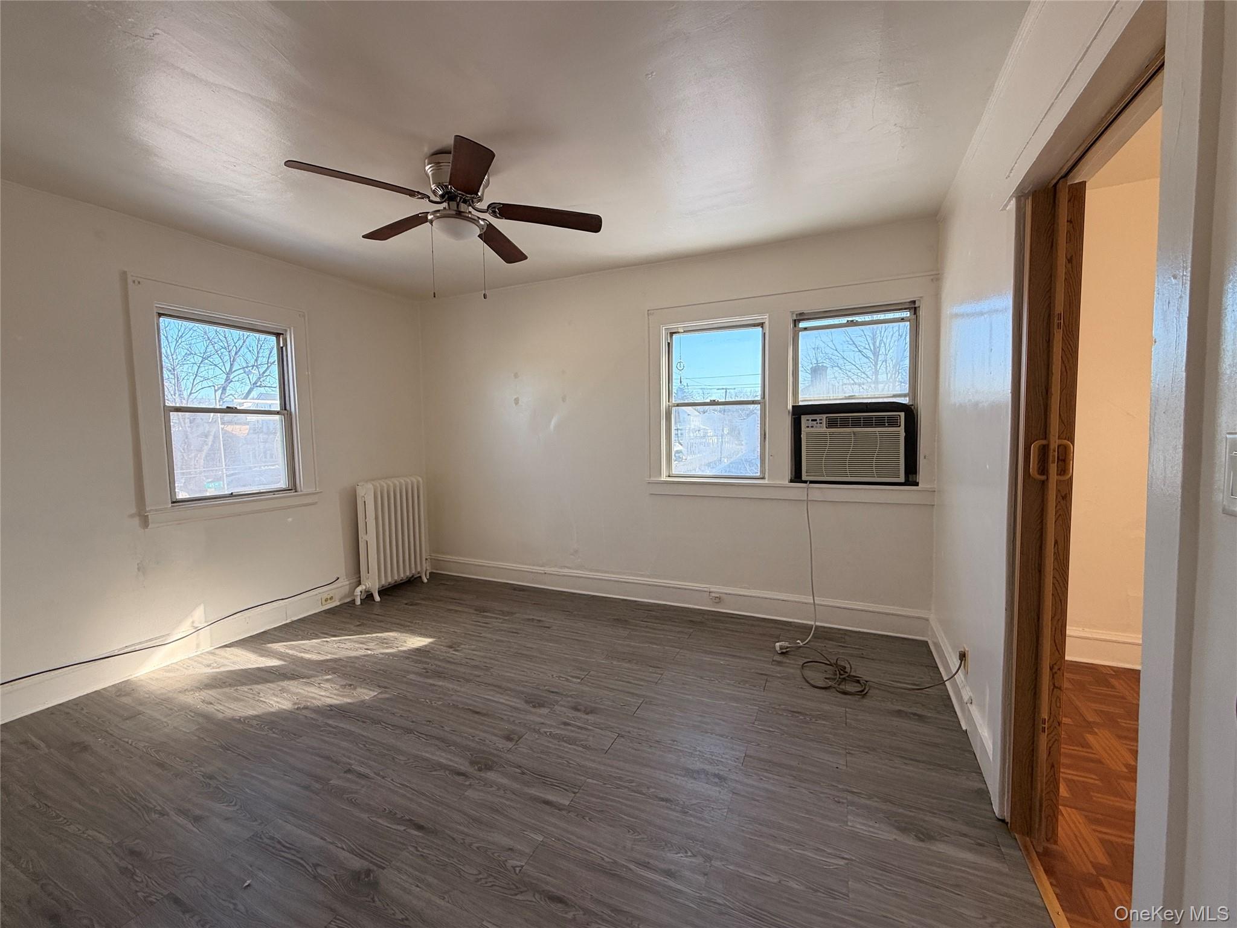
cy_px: 464
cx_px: 618
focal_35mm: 14
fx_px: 500
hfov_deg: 102.1
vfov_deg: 85.7
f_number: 2.2
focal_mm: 2.22
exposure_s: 1/134
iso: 50
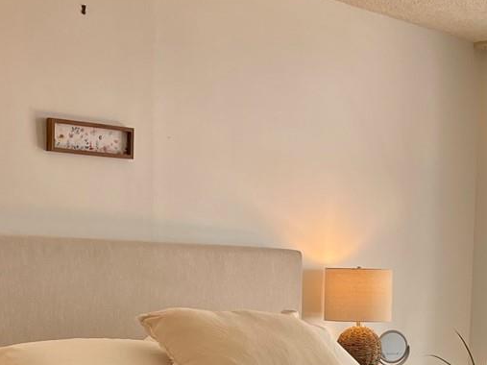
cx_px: 351
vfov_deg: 17.2
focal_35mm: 82
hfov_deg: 23.7
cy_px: 442
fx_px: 1153
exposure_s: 1/121
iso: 80
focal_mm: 5.1
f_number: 1.6
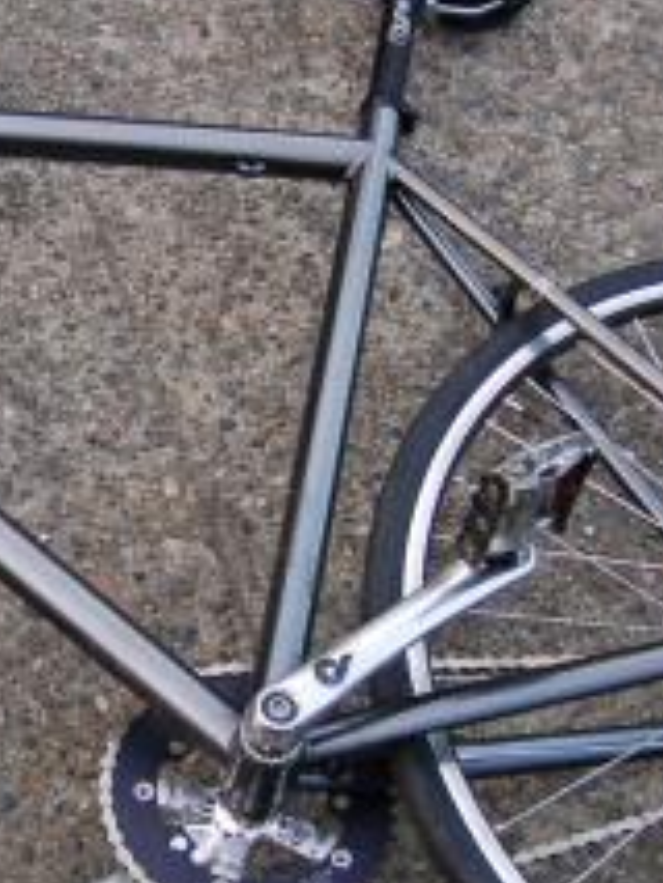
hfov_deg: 18.7
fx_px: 1990
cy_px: 464
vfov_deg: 25.0
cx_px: 133
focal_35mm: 78
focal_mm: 18
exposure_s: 1/80
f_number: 3.5
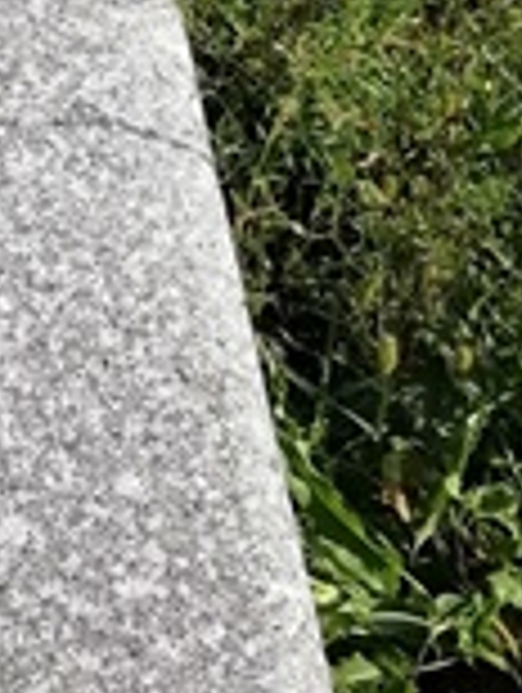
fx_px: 2165
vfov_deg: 17.0
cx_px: -297
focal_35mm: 108
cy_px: -238
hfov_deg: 12.9
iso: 50
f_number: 2.2
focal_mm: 3.21
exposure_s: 1/754
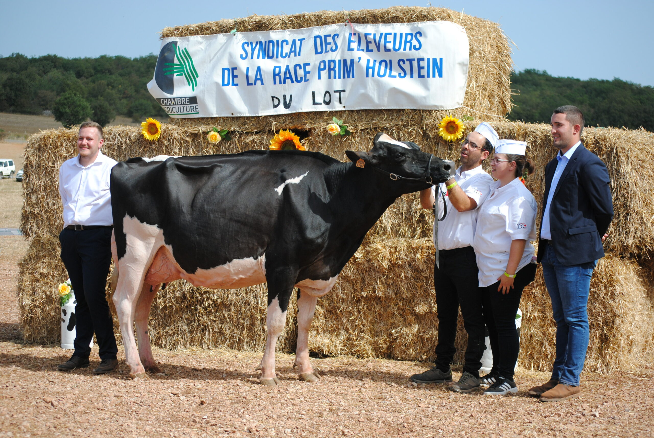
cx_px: 327
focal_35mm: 82
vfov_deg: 16.6
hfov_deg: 24.6
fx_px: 1501
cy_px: 219
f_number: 4
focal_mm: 55
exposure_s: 1/1000
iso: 160
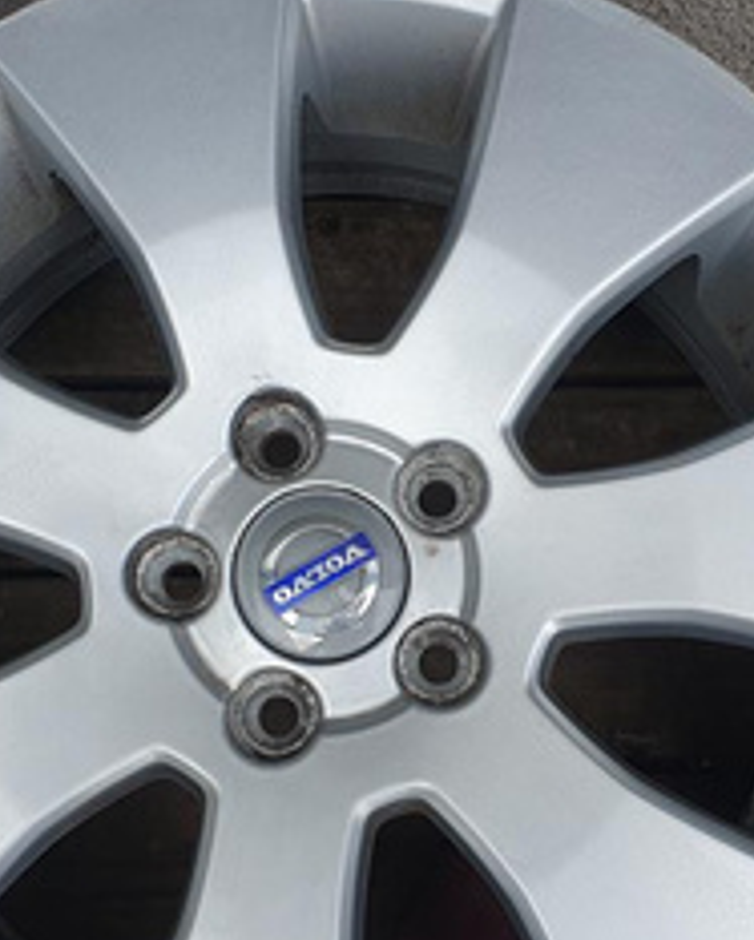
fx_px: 1364
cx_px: 375
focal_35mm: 49
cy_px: 569
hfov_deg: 30.9
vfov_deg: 37.8
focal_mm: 4.32
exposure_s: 1/468
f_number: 2.4
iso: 50
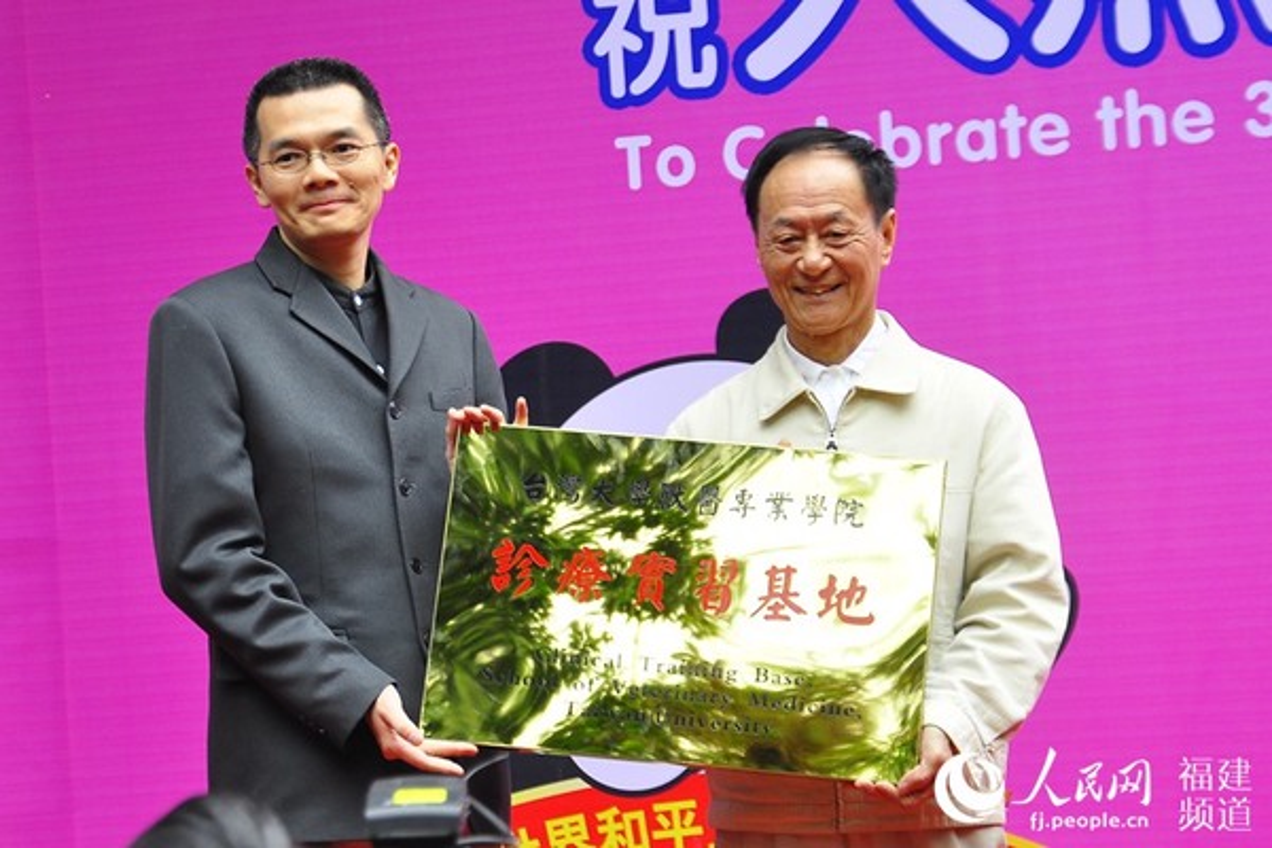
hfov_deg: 26.0
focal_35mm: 78
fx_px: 2756
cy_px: 424
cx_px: 636
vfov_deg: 17.5
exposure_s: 1/100
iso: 320
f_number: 5
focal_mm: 52
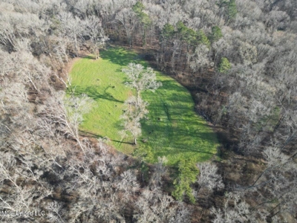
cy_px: 112
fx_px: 206
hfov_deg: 71.6
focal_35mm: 24
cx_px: 148
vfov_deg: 56.8
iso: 100
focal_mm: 6.72
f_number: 1.7
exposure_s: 1/640
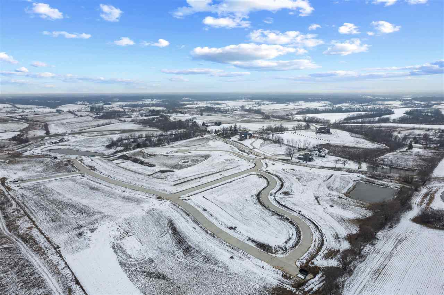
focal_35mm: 22
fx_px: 271
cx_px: 222
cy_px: 148
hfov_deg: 78.6
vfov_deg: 57.2
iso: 100
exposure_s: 1/500
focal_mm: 8.38
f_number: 2.8
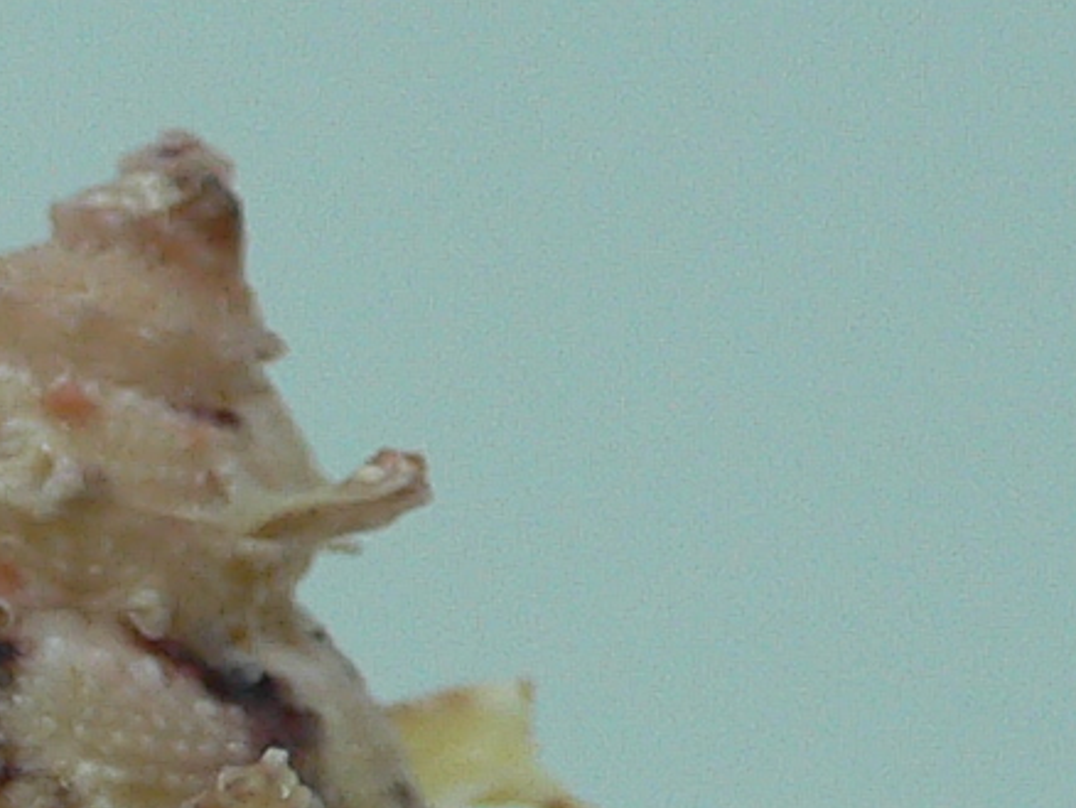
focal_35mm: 161
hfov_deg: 11.9
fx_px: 5007
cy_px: 1574
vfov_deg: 8.8
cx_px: -307
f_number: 2.8
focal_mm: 4.6
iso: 80
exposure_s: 1/60
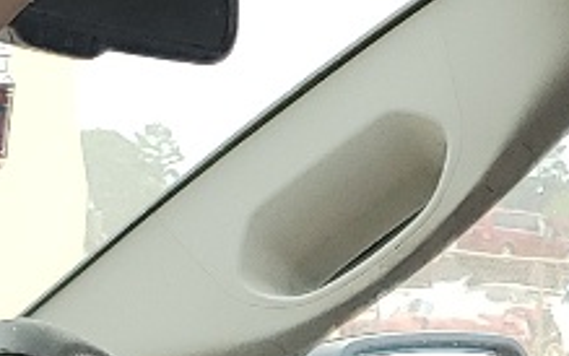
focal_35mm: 201
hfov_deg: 10.2
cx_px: 722
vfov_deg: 5.7
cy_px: 1346
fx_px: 3118
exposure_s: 1/833
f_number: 1.5
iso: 50
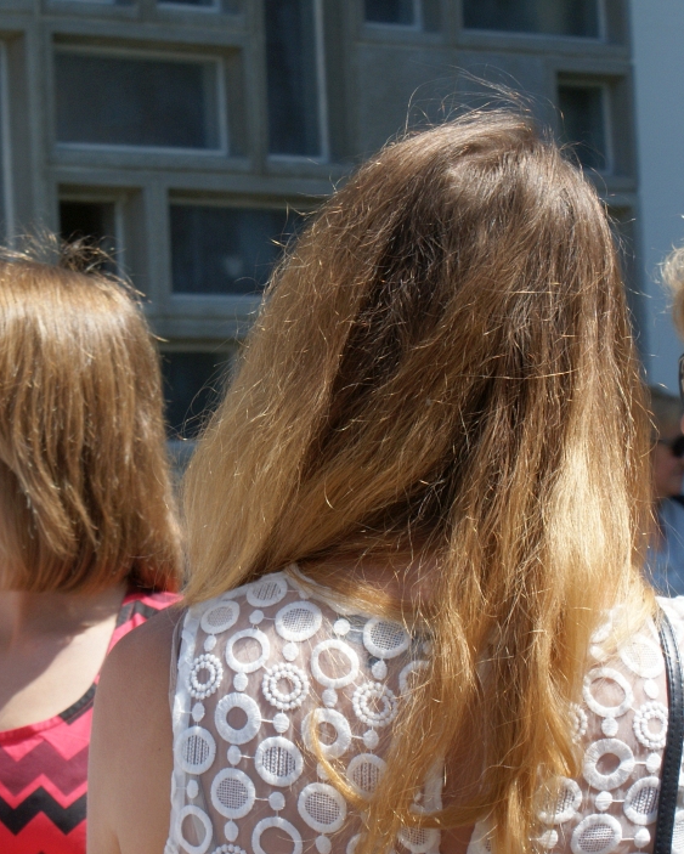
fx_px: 3793
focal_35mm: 150
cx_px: -15
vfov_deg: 12.8
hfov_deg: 10.2
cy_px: 436
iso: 100
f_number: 9
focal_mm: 50
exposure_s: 1/160
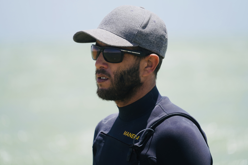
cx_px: 124
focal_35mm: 200
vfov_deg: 6.9
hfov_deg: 10.3
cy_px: 82
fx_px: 1378
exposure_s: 1/2000
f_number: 4
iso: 320
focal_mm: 200
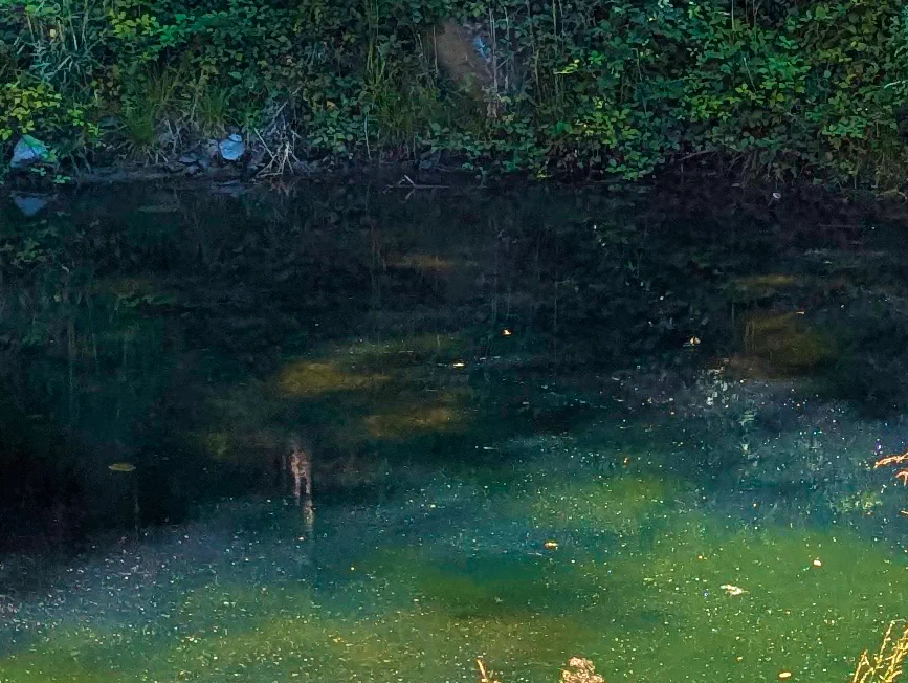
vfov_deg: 12.9
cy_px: -84
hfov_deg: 16.7
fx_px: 2967
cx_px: 1051
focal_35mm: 113
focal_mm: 6.81
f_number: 1.85
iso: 34
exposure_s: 1/1121
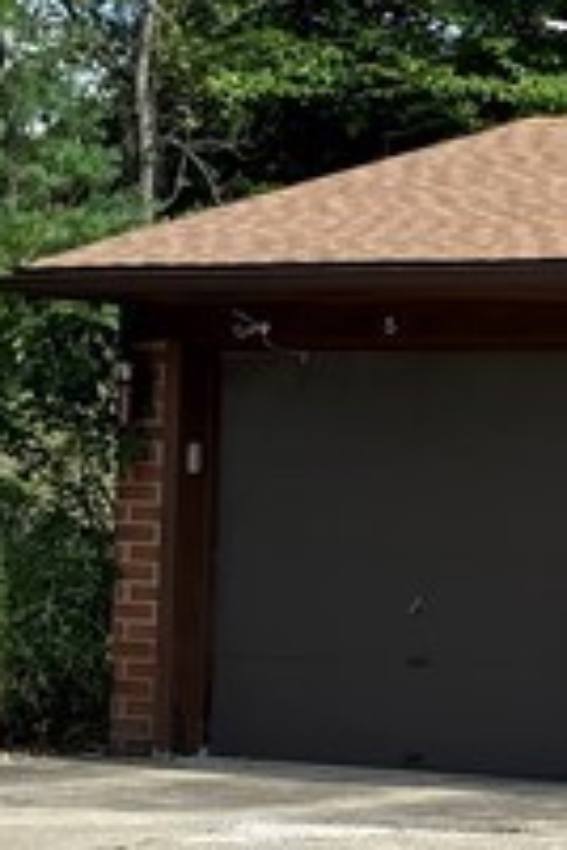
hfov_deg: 9.2
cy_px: 681
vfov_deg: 14.8
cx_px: 1185
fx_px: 3260
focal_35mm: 138
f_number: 1.6
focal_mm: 5.96
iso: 50
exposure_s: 1/2062
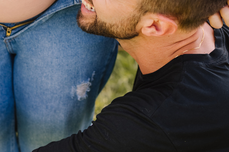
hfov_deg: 21.9
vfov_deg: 14.7
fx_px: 578
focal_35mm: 91
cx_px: 24
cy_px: -4
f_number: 2.8
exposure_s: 1/250
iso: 200
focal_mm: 35
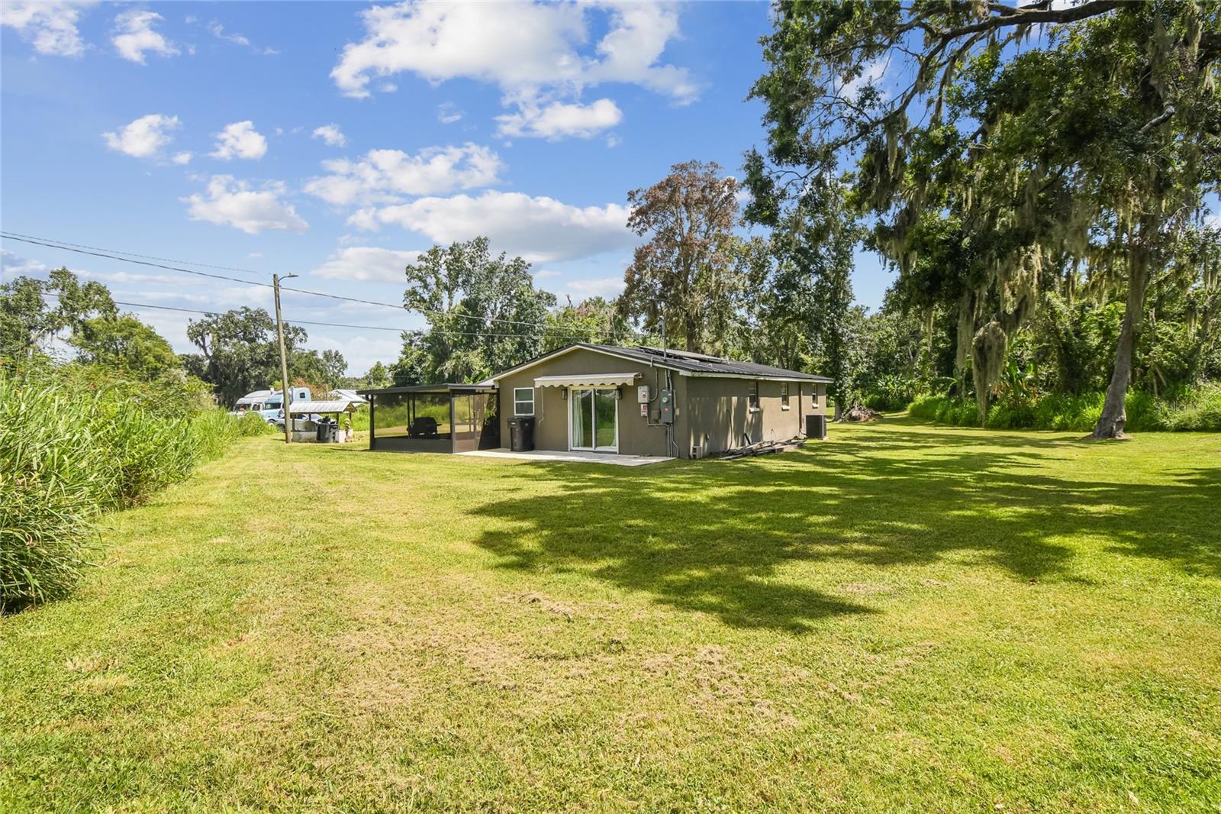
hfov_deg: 93.3
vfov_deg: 70.4
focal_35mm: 17
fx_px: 576
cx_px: 610
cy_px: 407
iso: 100
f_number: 7.1
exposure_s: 1/125
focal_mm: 11.5
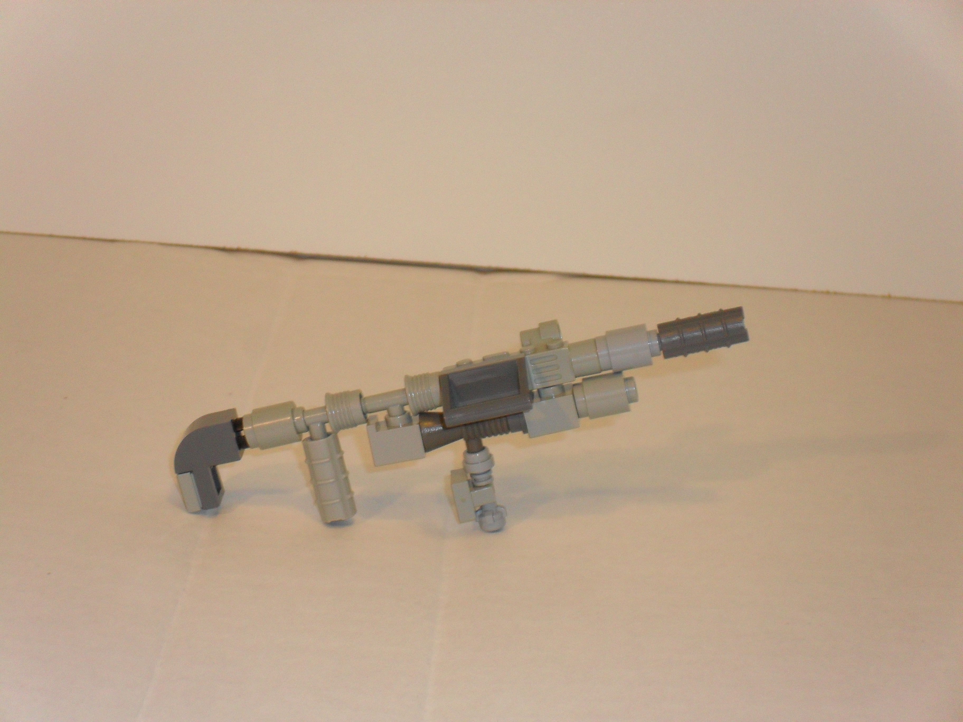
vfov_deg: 14.1
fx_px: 2921
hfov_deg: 18.7
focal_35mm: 105
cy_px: 361
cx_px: 482
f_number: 5.8
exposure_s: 1/60
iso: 200
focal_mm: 18.9
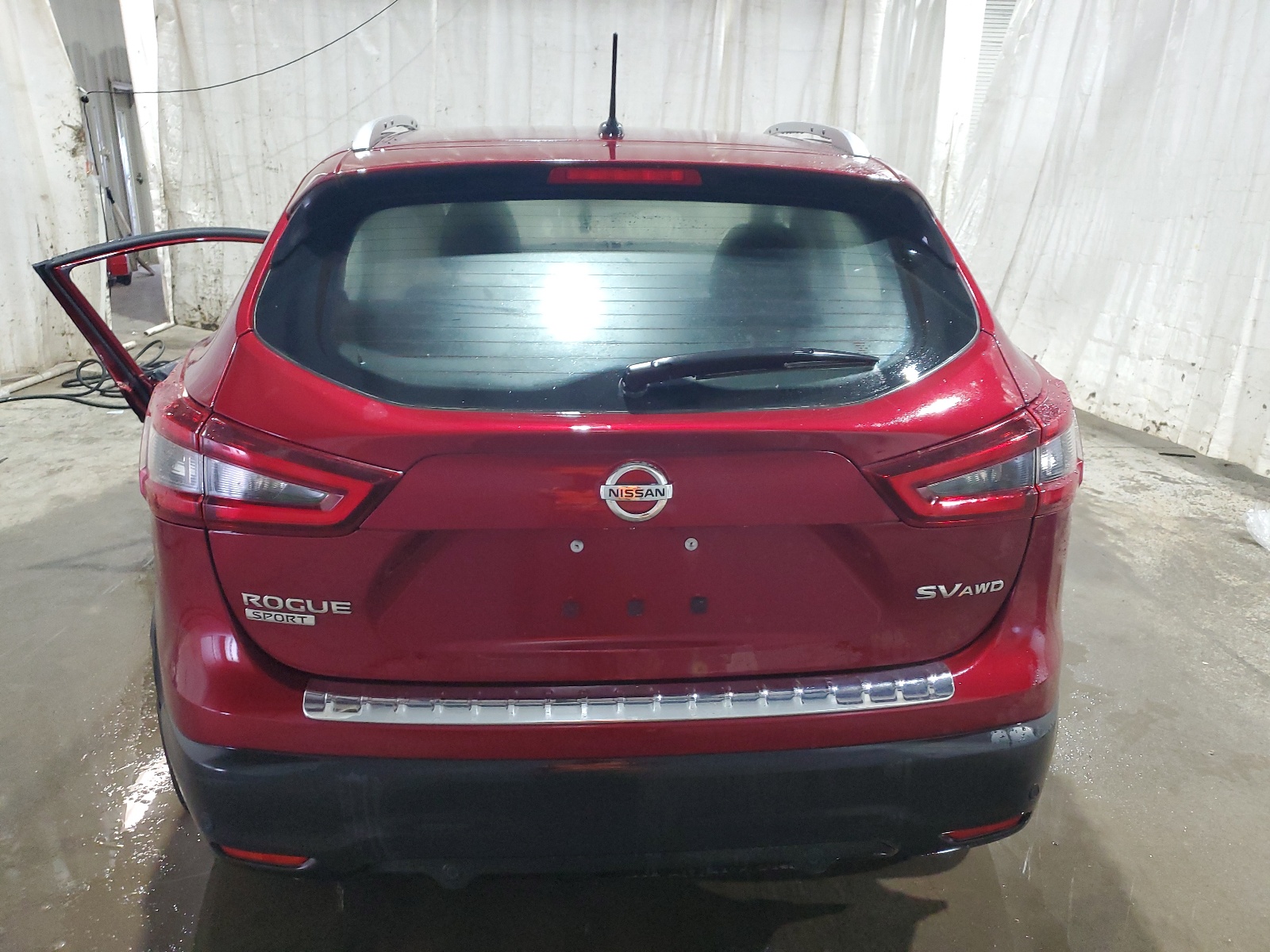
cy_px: 476
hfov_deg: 67.3
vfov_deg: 53.1
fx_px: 954
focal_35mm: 26
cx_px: 635
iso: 272
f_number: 1.5
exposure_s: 1/60.2
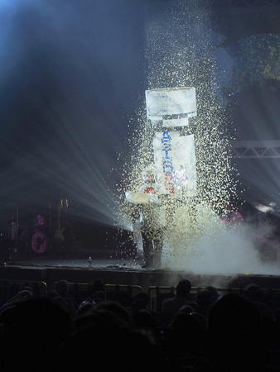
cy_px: 186
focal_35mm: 100
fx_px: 1077
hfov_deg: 14.8
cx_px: 140
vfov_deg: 19.6
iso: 100
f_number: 3.5
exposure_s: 1/200
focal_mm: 21.2
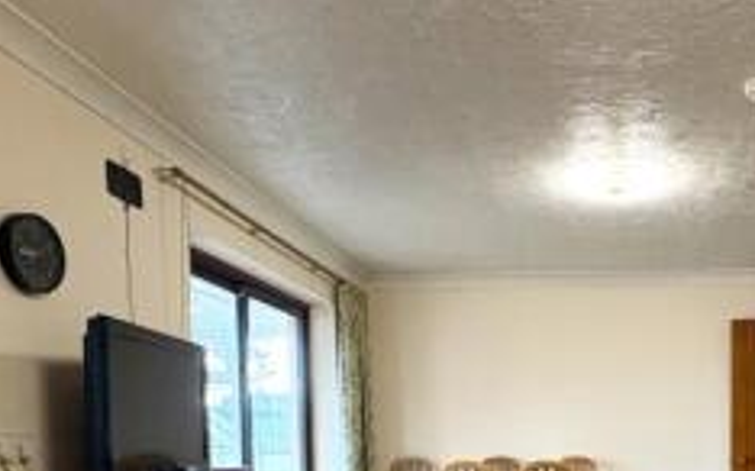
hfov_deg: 50.4
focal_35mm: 37
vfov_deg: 31.4
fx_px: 761
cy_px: 489
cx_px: 576
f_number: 2.2
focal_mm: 2.22
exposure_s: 1/100
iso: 250
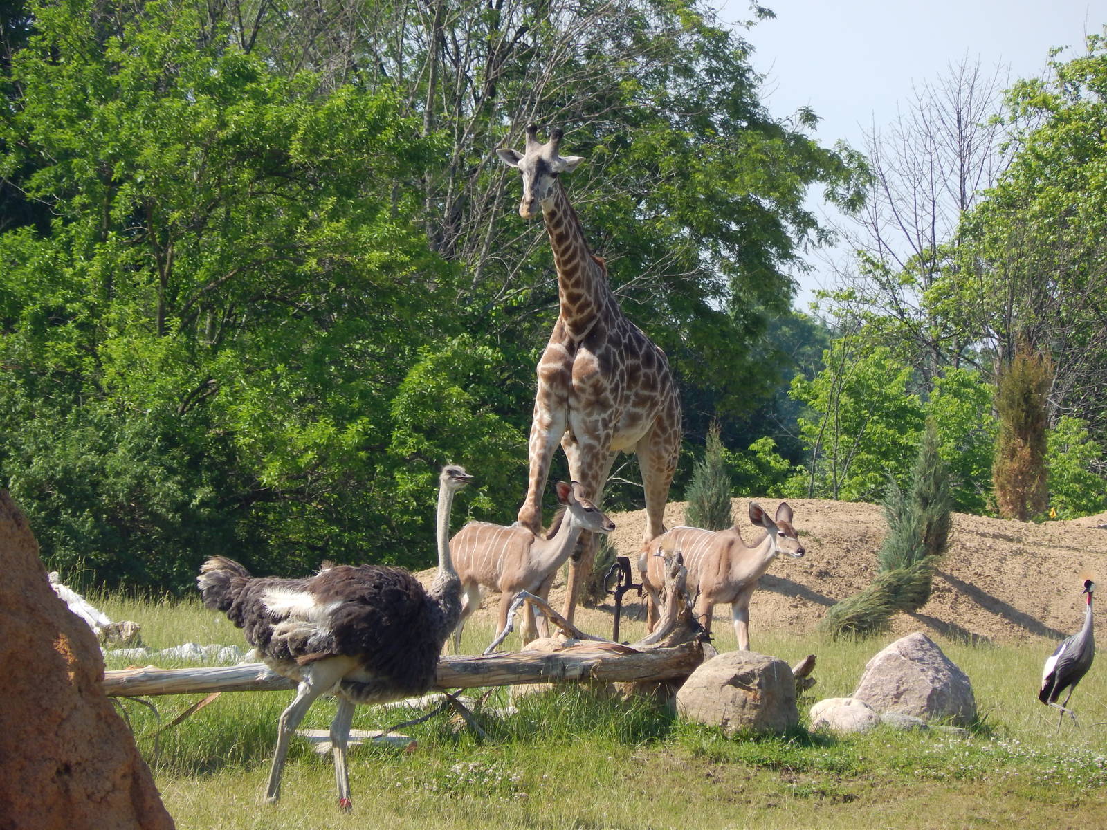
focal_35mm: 550
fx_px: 17589
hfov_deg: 3.6
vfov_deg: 2.7
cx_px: 554
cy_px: 415
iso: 125
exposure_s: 1/320
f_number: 5.8
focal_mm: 97.9
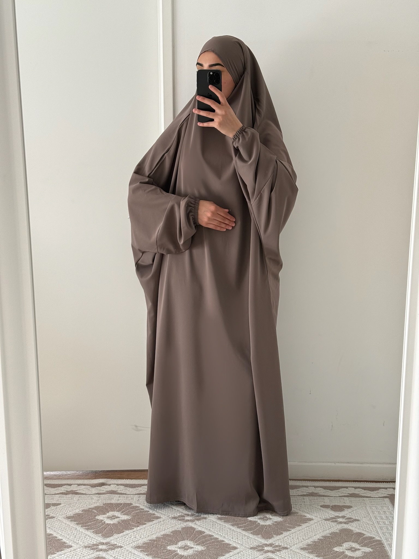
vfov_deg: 39.7
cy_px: 280
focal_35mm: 48
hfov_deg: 30.3
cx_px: 210
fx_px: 775
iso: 64
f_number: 1.78
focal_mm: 6.76
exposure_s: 1/121
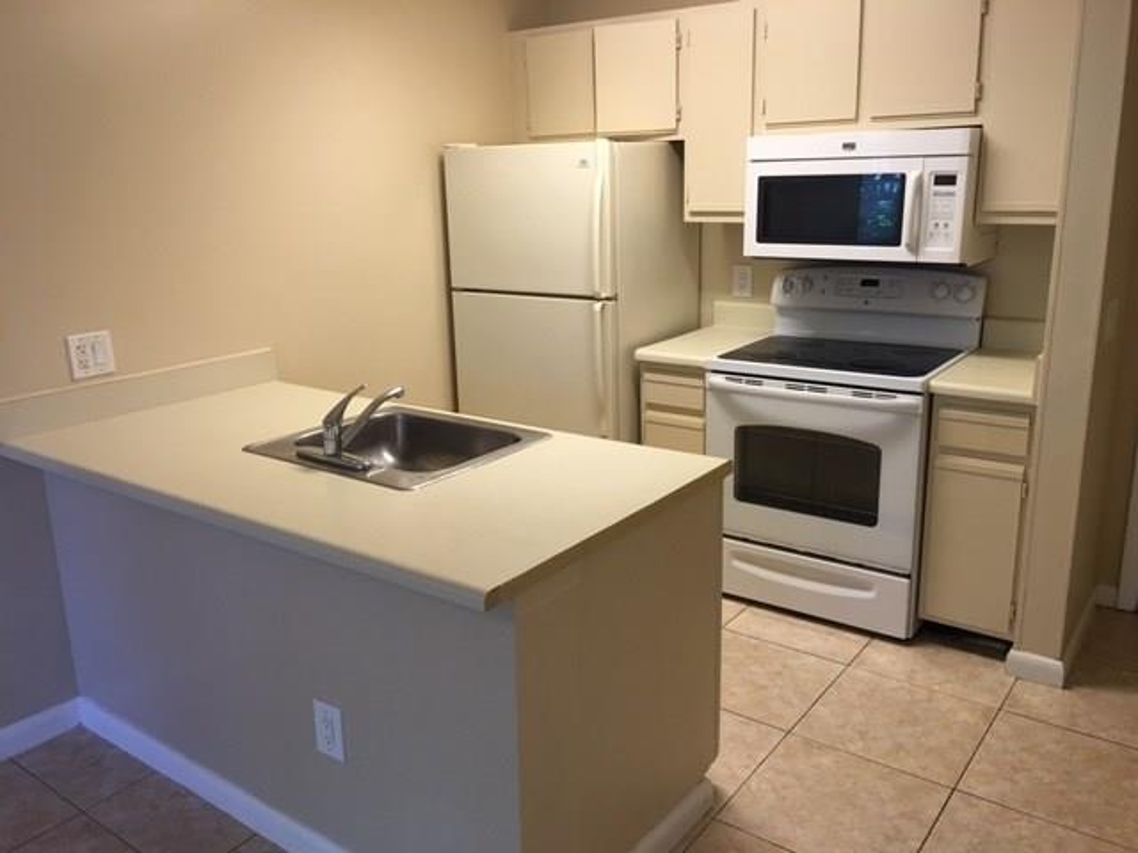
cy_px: 426
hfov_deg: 61.7
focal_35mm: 29
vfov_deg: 48.2
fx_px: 953
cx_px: 569
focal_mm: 4.15
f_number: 2.2
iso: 32
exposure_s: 1/15
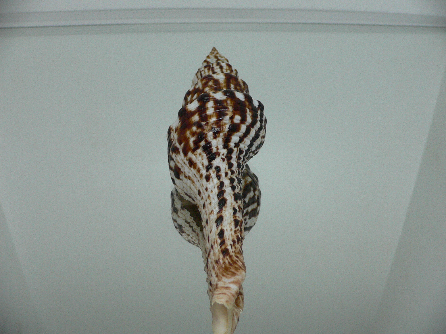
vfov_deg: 40.7
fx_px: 451
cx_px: 223
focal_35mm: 35
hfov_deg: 52.6
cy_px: 167
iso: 200
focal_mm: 4.6
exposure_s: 1/60
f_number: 2.8
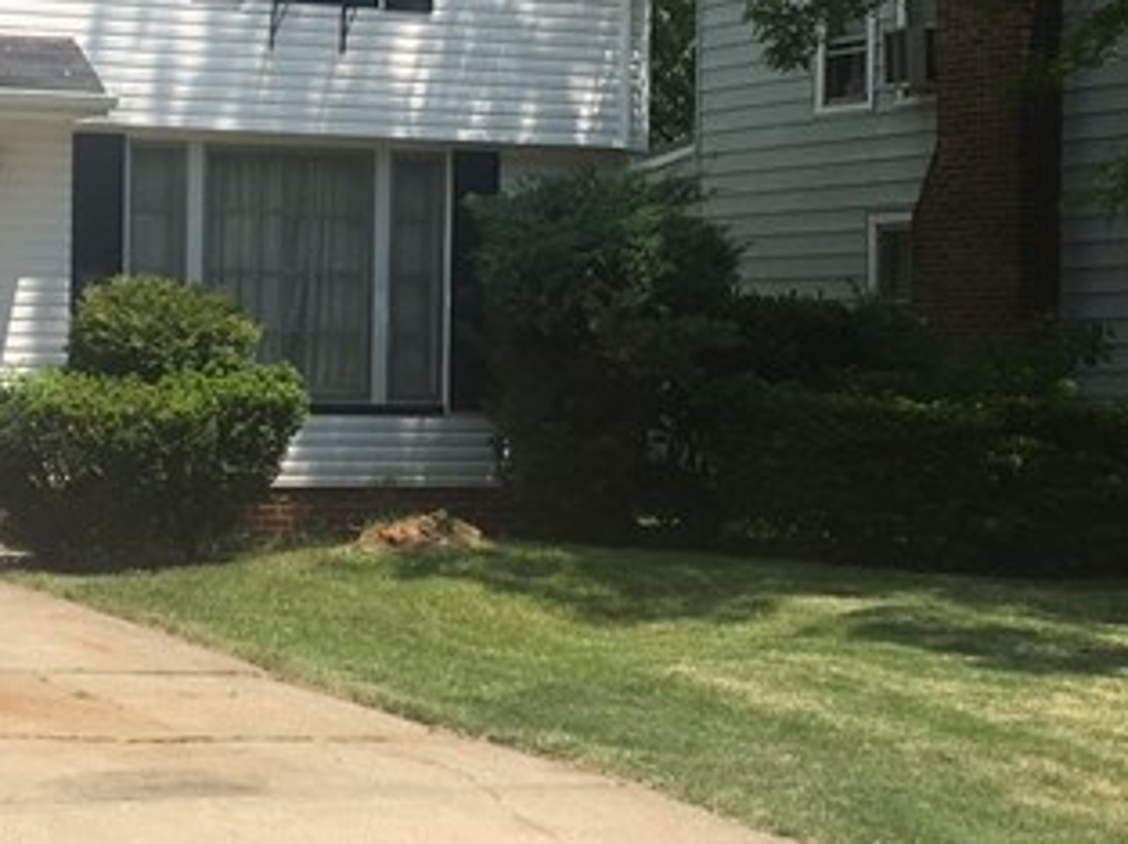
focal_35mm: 95
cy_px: 307
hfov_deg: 20.4
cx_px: 227
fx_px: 3092
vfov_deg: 15.5
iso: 25
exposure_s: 1/1399
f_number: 2.2
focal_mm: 4.15
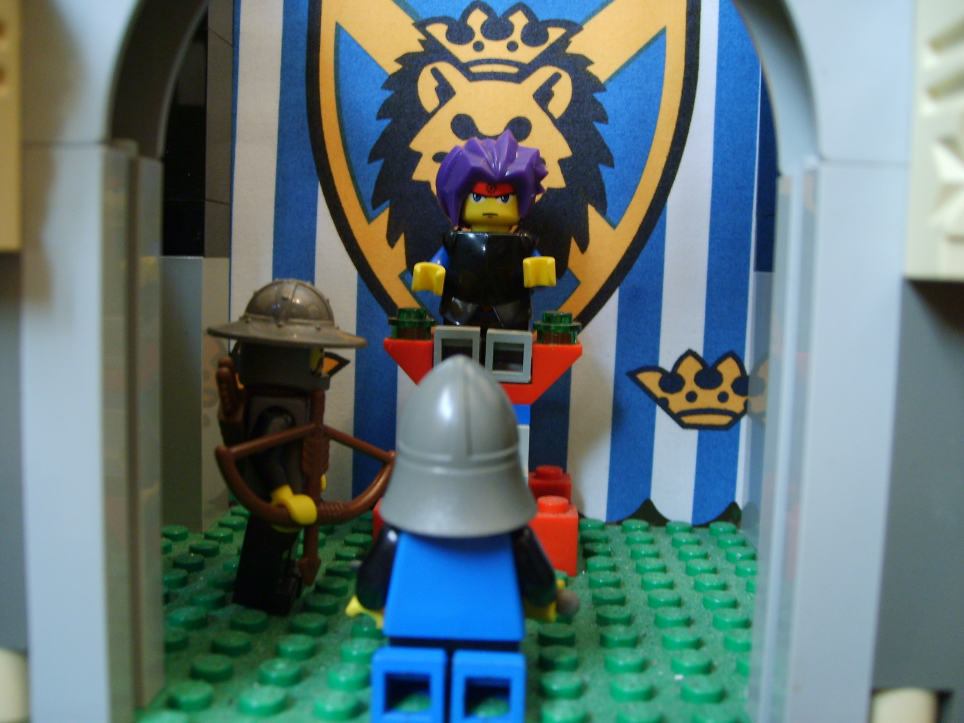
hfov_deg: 52.6
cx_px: 482
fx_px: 975
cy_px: 362
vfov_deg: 40.7
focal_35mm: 35
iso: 139
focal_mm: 5.8
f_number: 2.8
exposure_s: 1/6
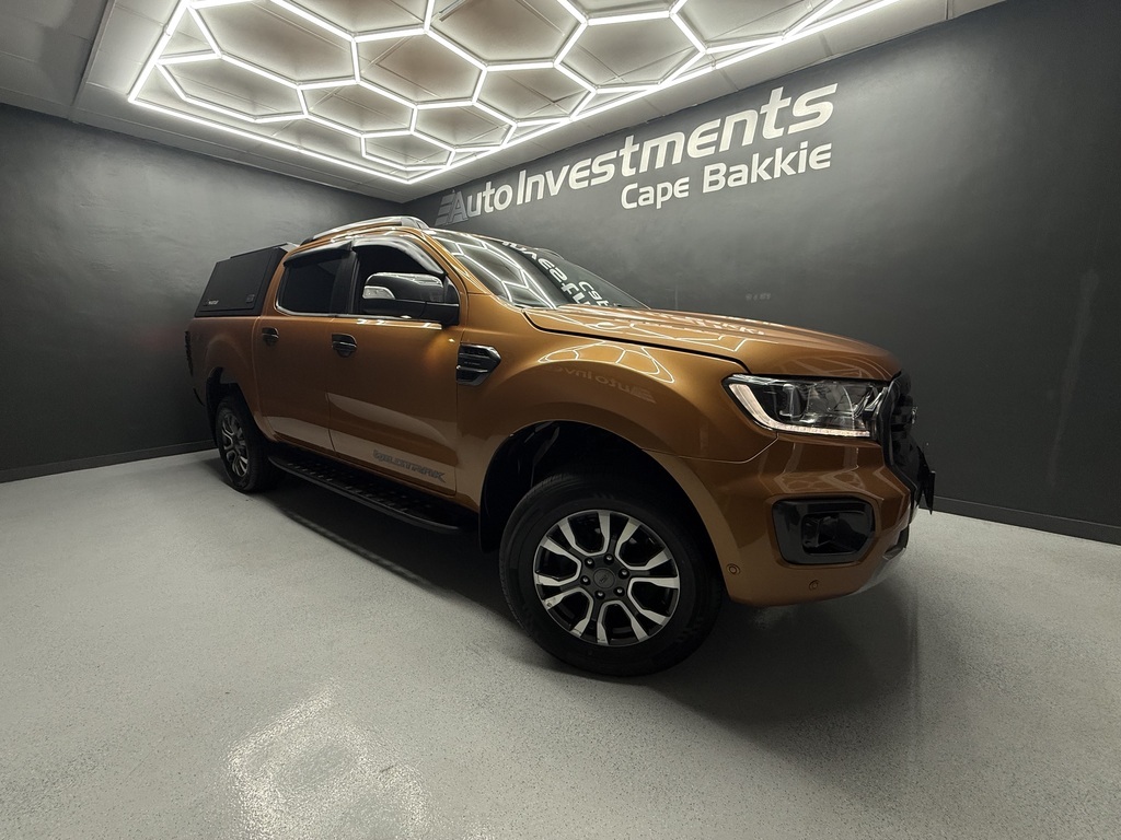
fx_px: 453
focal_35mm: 14
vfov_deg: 85.7
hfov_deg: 102.1
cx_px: 560
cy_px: 420
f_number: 2.2
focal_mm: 2.22
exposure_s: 1/101
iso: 160
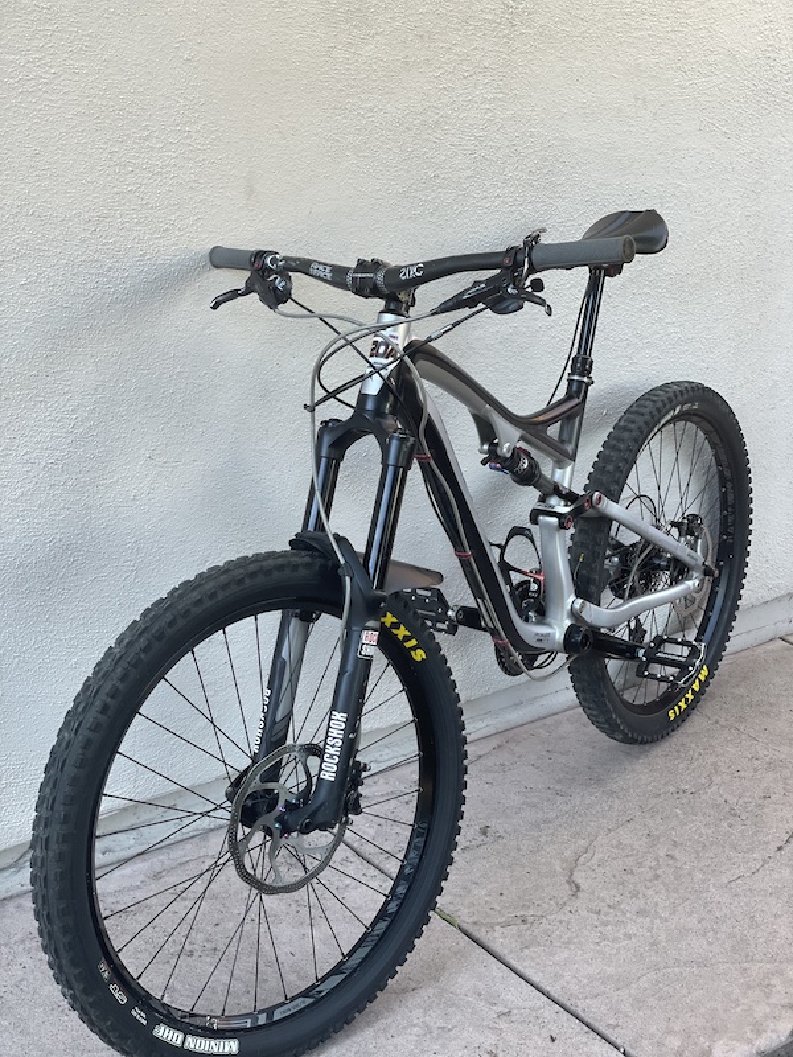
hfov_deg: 28.0
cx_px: 396
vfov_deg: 36.8
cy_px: 528
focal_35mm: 52
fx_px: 1588
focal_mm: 6
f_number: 2
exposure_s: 1/122
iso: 100
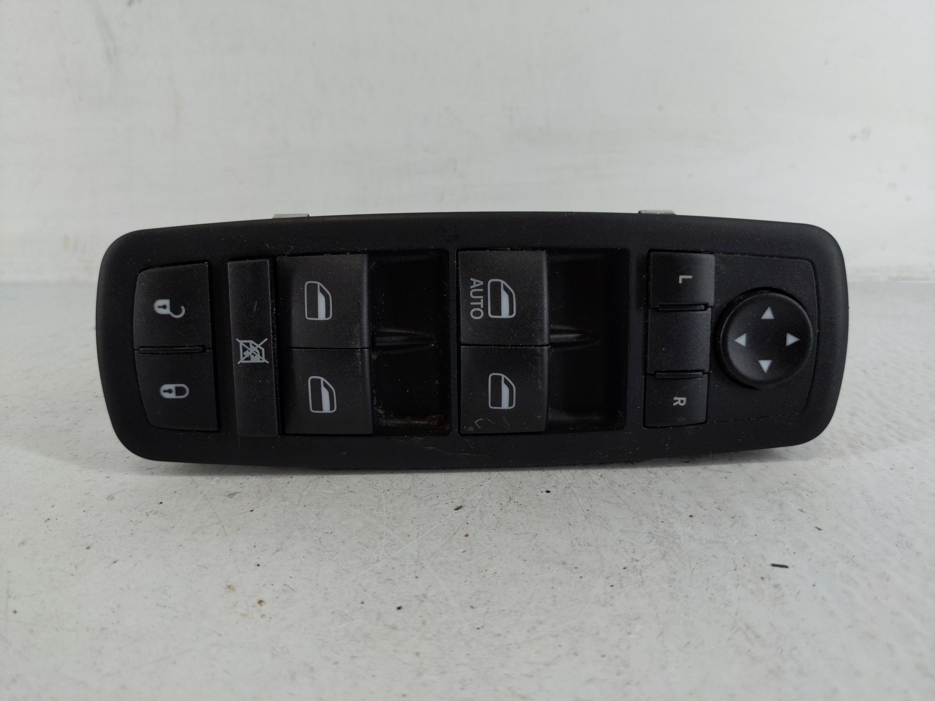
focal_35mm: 25
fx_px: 675
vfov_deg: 54.9
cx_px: 468
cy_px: 350
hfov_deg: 69.4
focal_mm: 4.38
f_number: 1.73
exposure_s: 1/125
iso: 57
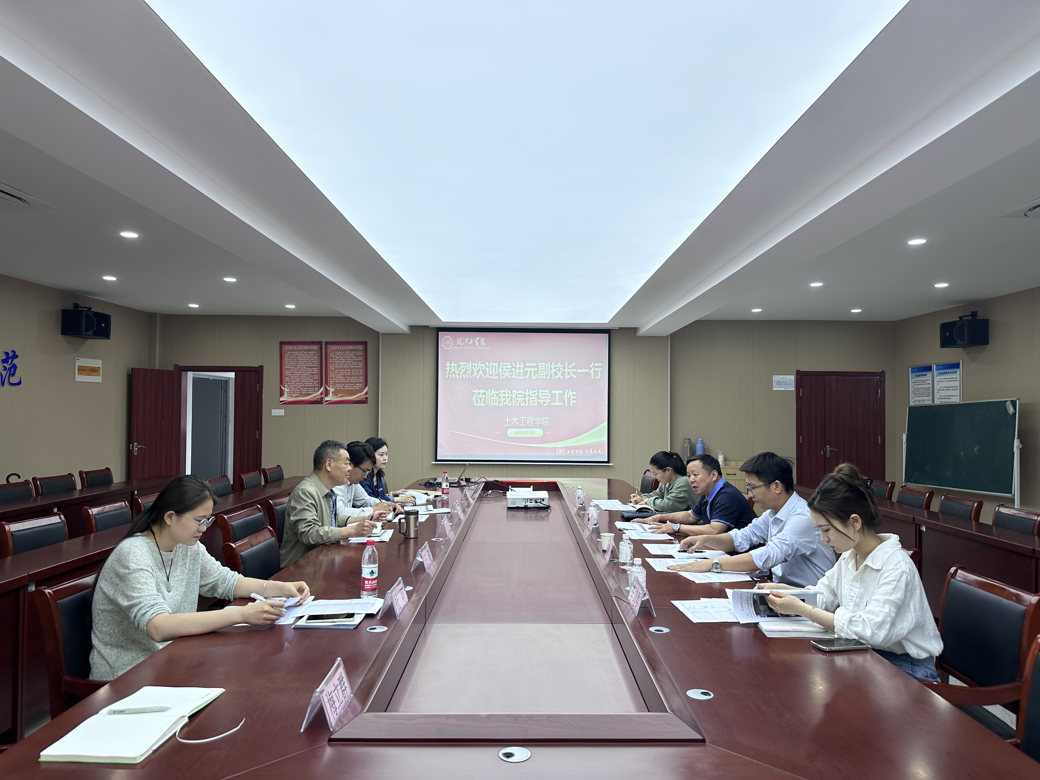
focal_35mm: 24
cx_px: 520
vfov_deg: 56.8
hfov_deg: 71.6
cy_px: 390
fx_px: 721
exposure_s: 1/285
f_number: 1.78
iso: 80
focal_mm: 6.86
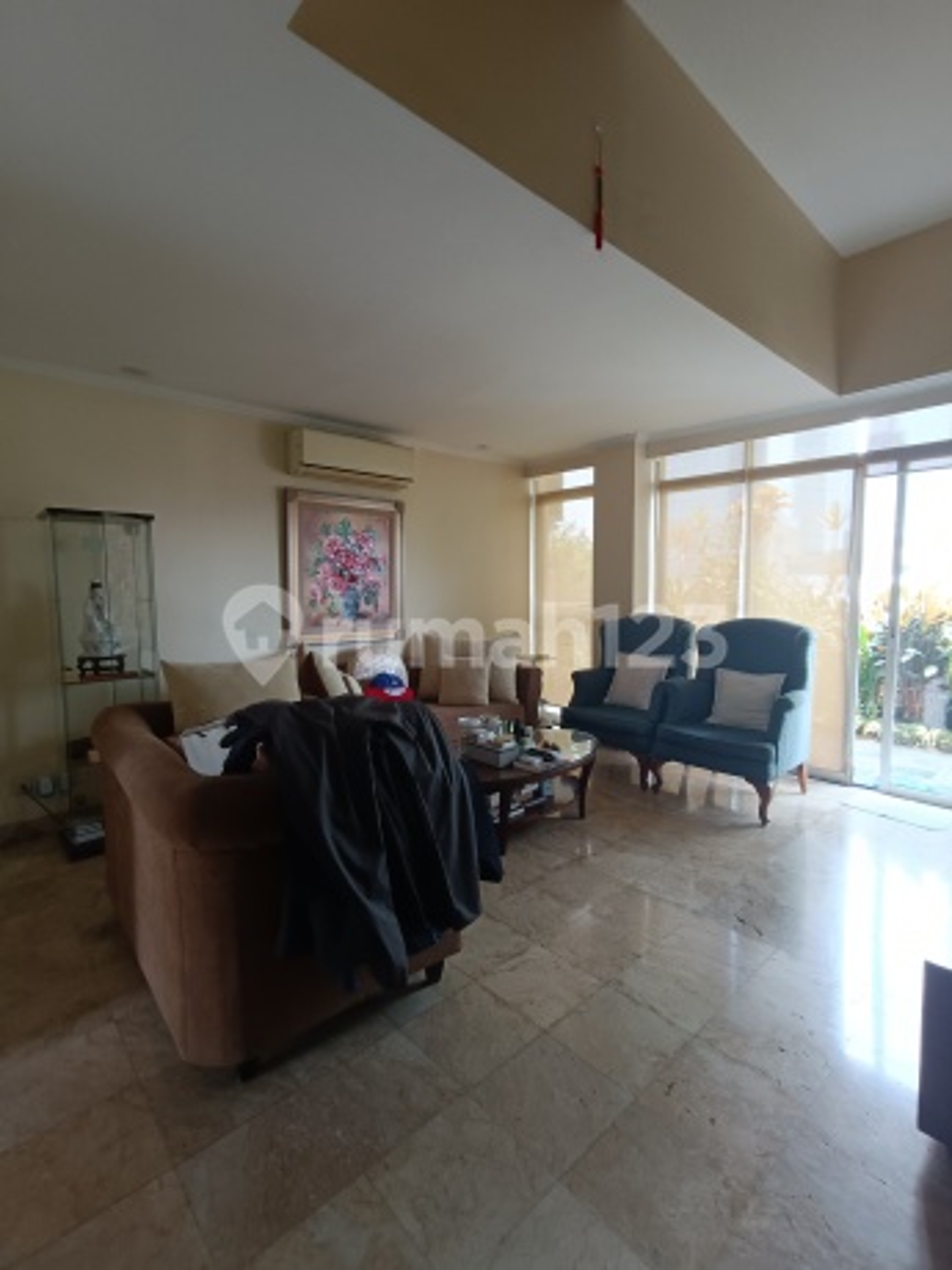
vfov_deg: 94.5
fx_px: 587
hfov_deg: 78.1
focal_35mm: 16
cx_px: 476
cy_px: 635
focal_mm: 1.68
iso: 250
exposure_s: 1/50
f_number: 2.2
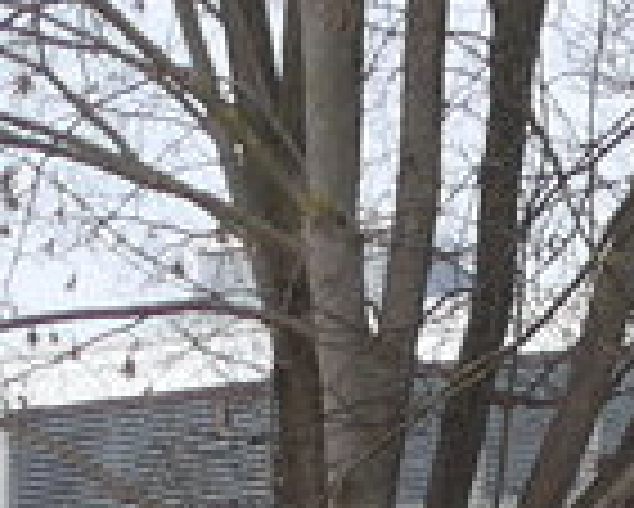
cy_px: 1839
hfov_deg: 5.7
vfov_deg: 4.3
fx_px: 6403
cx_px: 679
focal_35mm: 341
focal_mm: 8.4
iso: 80
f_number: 2.8
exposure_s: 1/640
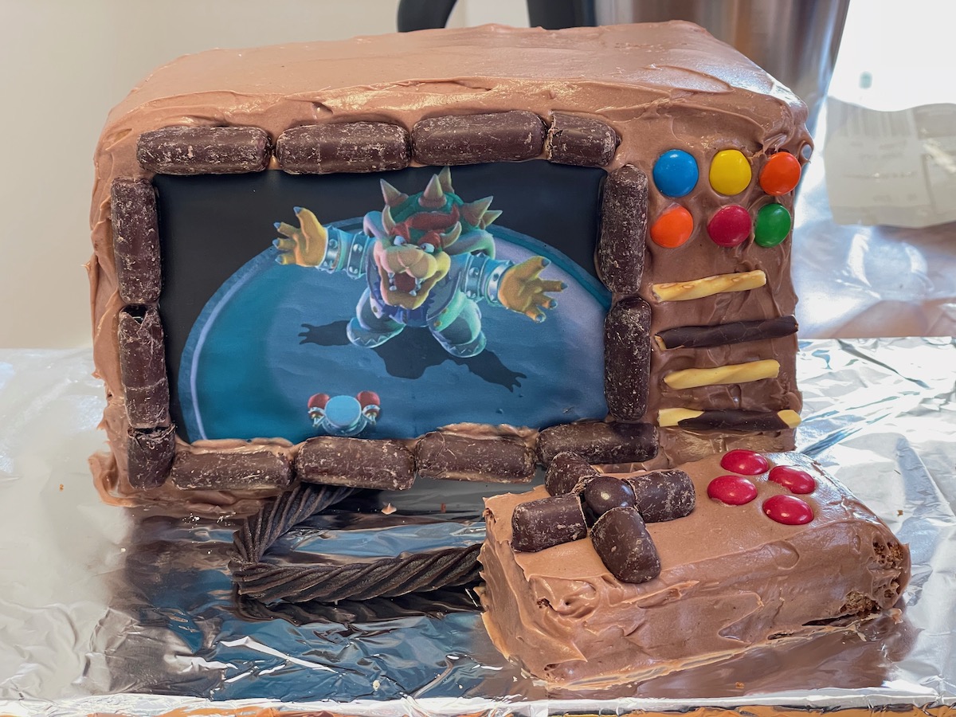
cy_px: 358
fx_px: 1436
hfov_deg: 36.8
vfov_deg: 28.0
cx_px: 478
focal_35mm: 52
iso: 250
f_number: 2
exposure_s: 1/60
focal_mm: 6
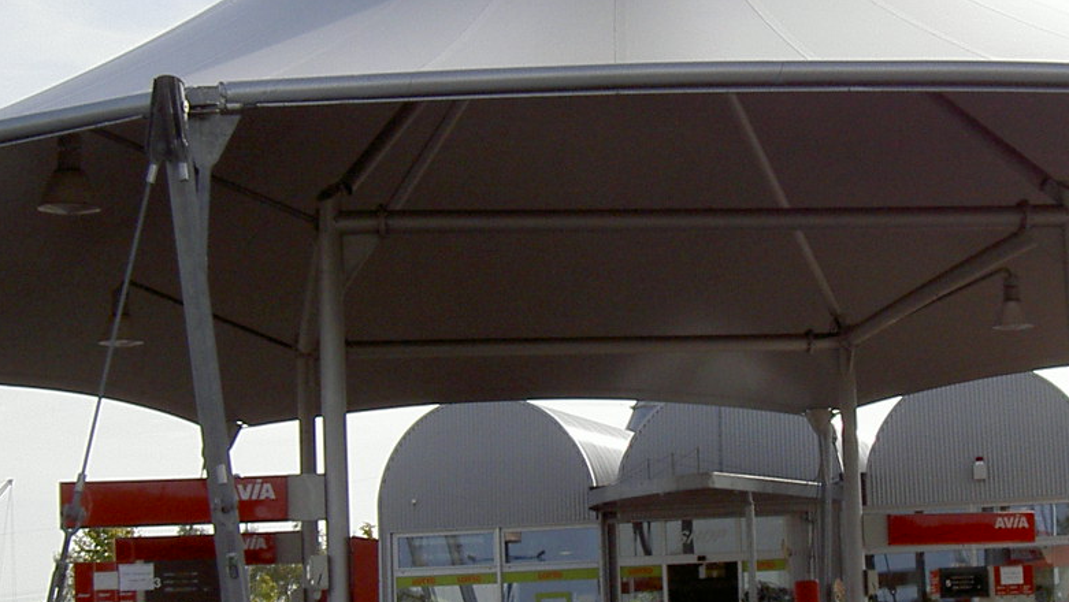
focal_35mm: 87
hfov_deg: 24.4
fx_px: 2467
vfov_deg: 13.9
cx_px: 653
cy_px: 337
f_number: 4.7
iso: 100
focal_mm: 8
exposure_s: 1/769
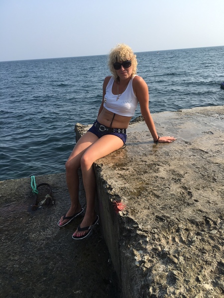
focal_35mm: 29
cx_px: 112
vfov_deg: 61.7
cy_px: 149
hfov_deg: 48.2
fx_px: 250
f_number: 2.2
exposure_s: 1/1374
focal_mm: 4.15
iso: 25
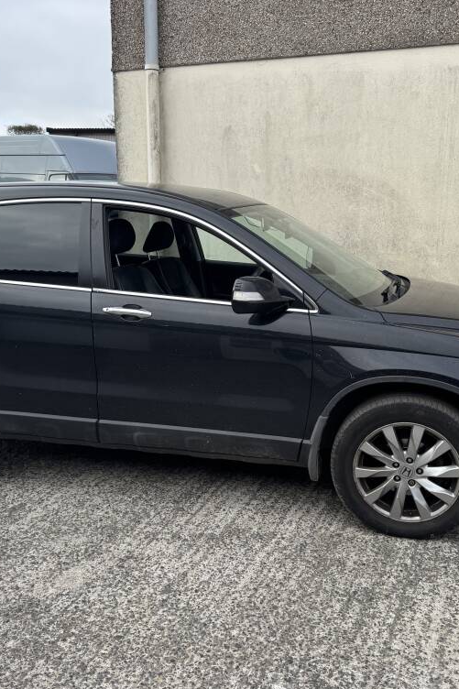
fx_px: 650
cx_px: 250
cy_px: 349
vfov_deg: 55.8
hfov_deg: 38.8
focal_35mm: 34
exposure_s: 1/1261
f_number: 1.78
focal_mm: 6.76
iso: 80
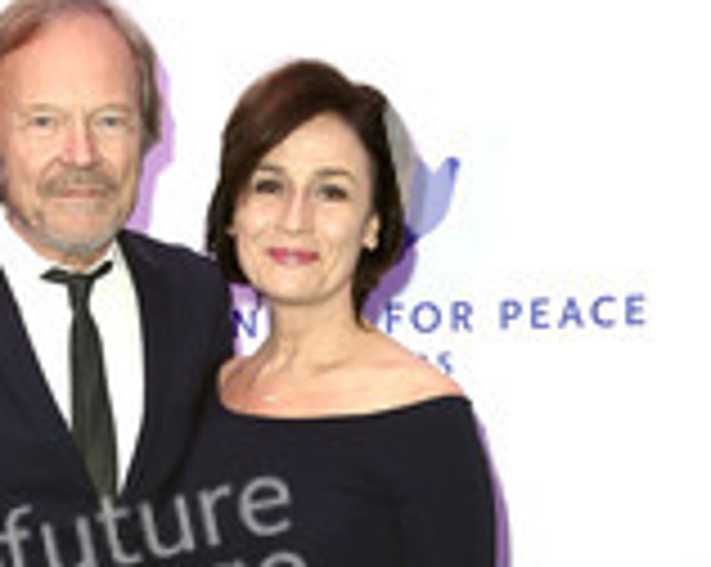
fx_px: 2396
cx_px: 207
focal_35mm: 114
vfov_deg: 12.9
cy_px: 810
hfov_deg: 16.8
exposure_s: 1/250
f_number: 5.6
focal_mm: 48
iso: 500
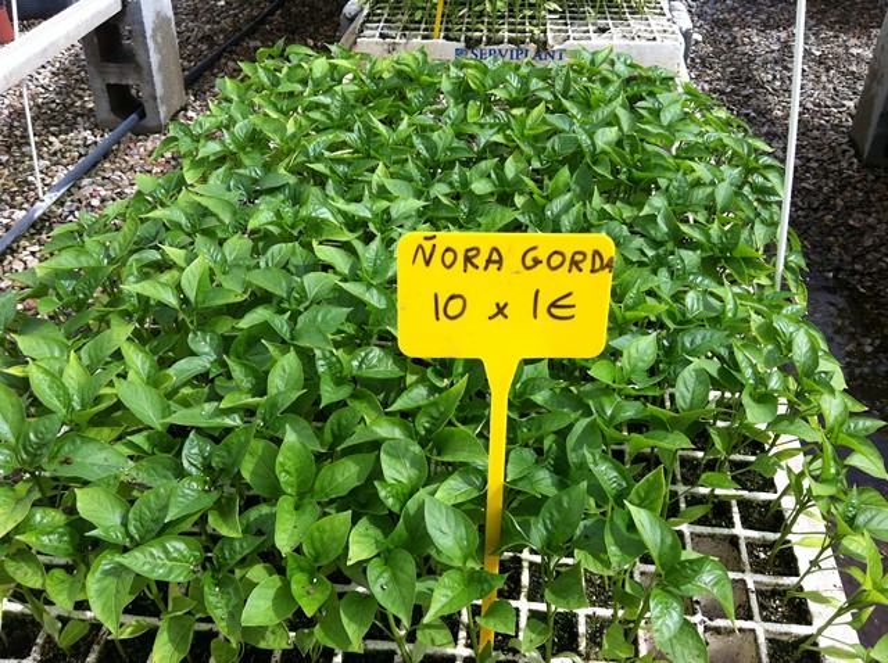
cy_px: 332
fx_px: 897
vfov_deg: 40.6
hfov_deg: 52.7
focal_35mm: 35
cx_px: 444
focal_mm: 3.85
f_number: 2.8
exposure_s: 1/1005
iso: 80
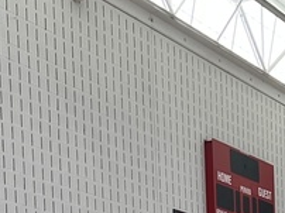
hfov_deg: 14.9
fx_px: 1085
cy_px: 499
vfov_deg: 9.9
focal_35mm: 132
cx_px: 217
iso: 40
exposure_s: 1/121
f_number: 1.5
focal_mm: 5.7
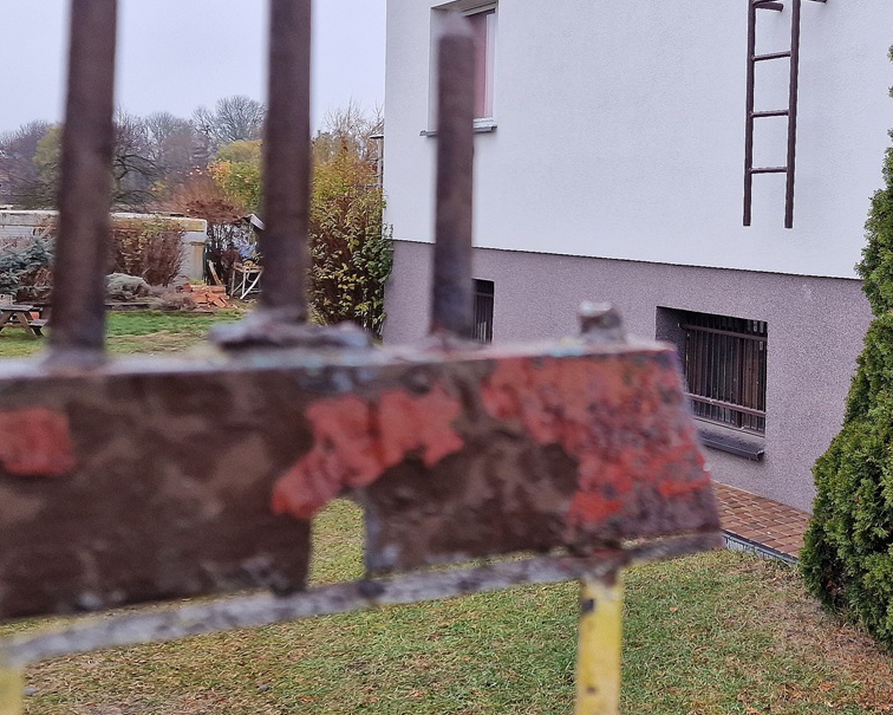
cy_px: 161
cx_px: 670
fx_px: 1110
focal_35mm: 42
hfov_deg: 42.5
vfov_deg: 34.8
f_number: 1.8
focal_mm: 6.4
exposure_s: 1/182
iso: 50
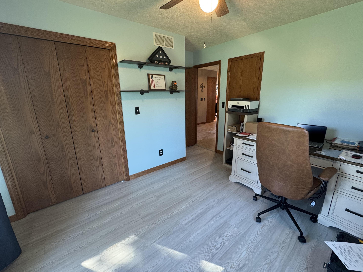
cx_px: 182
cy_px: 132
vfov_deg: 81.7
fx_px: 157
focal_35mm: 15
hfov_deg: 98.2
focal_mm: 2.22
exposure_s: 1/60
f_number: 2.2
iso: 200
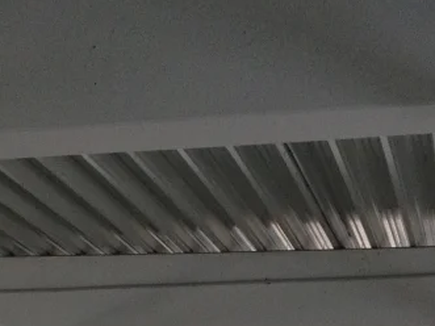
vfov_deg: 11.1
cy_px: 538
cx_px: 156
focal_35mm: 127
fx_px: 1595
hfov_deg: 15.5
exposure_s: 1/120
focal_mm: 4.28
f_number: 2.4
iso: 160
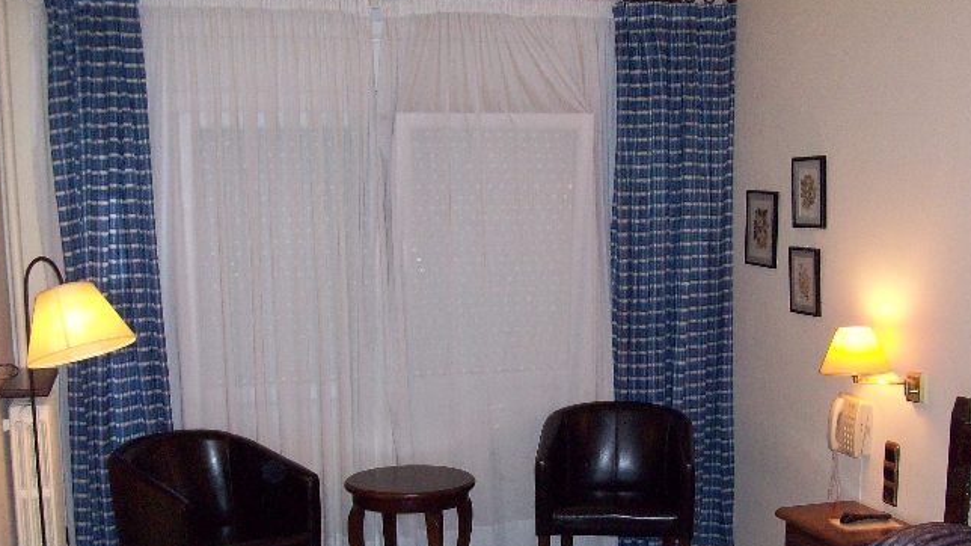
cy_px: 418
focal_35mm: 46
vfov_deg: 25.6
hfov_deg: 44.6
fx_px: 1184
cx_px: 511
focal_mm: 5.7
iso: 200
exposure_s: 1/60
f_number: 2.8
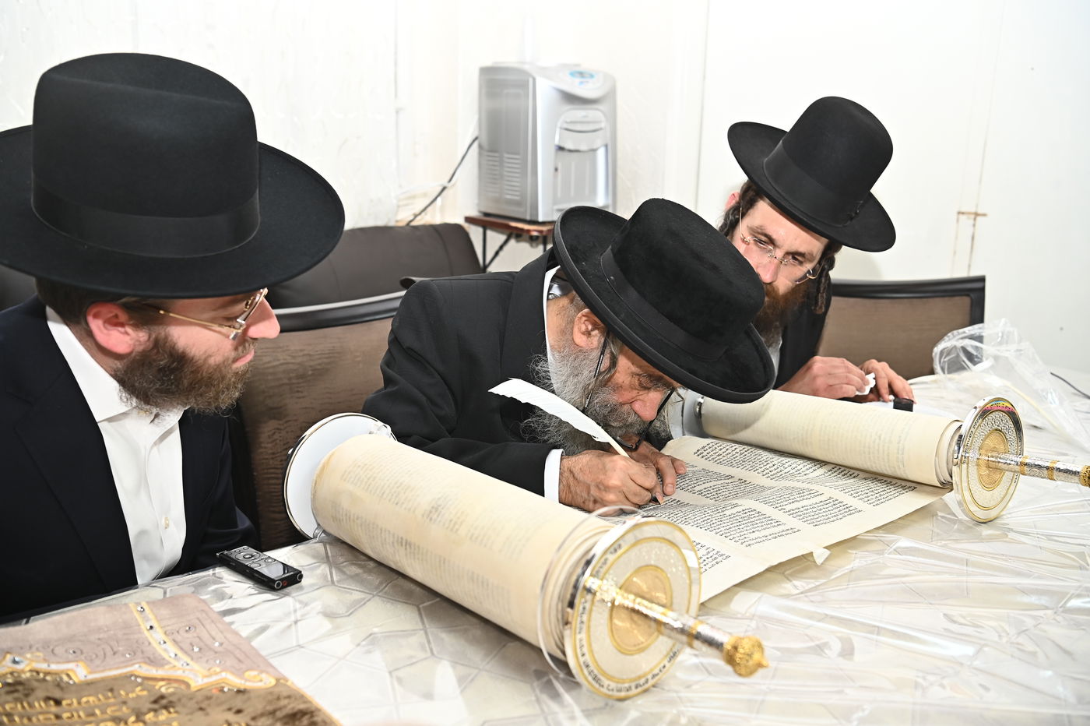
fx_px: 1150
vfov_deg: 35.0
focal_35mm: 38
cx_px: 545
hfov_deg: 50.7
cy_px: 363
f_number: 4.5
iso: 800
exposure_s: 1/200
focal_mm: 38
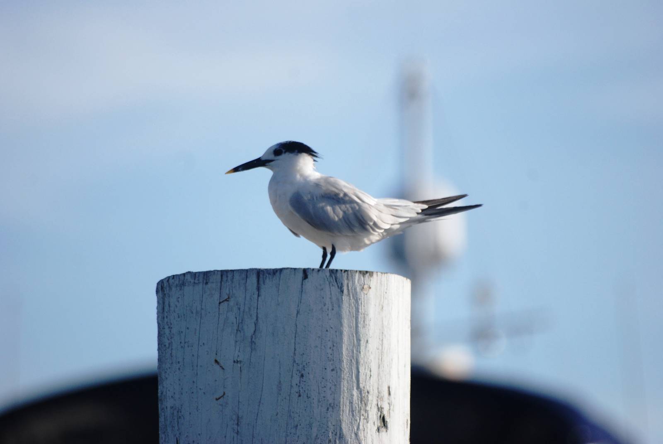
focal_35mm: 450
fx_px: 8297
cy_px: 222
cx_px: 332
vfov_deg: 3.1
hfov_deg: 4.6
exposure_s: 1/1600
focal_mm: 300
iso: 400
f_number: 5.6
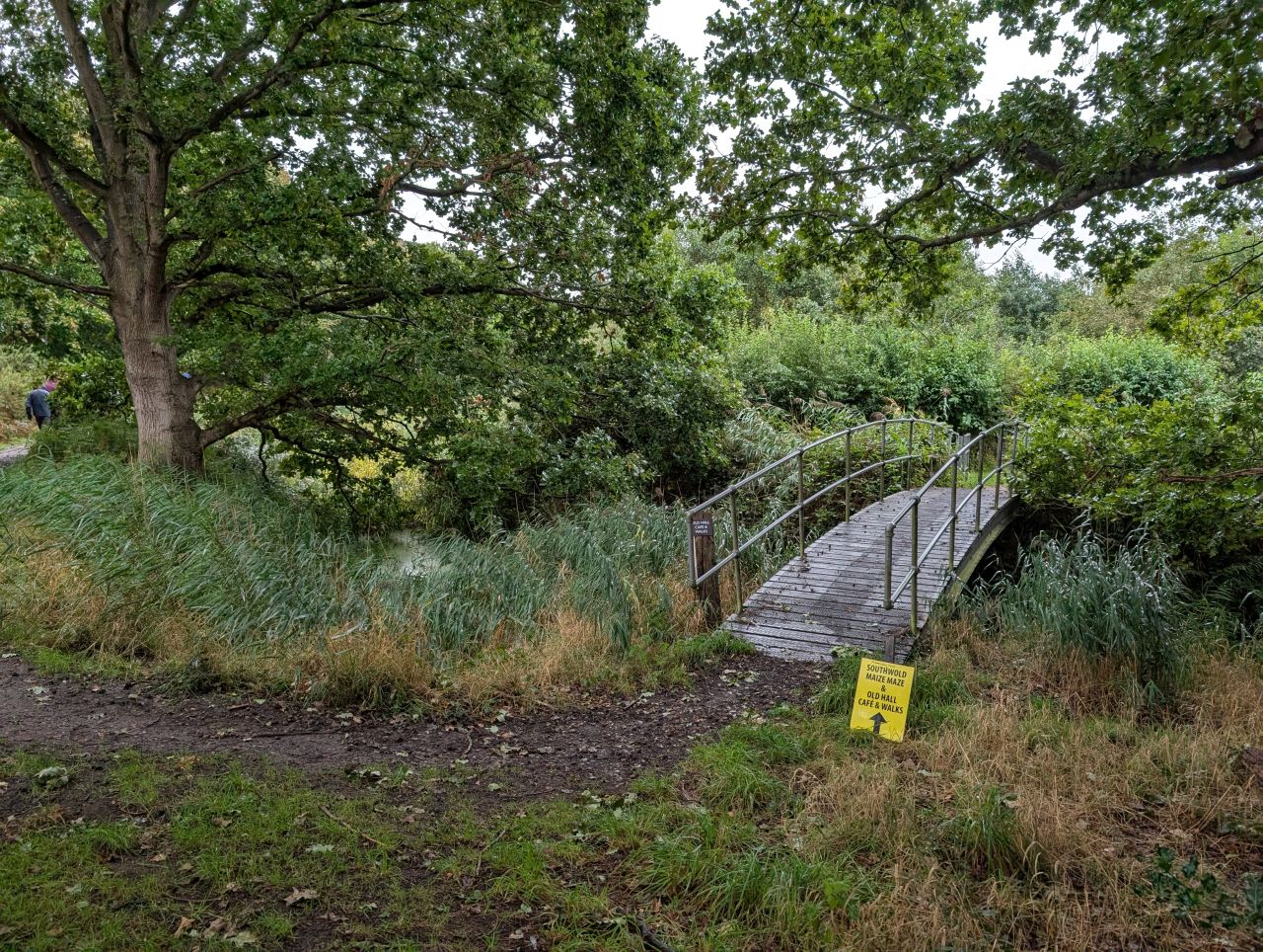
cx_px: 632
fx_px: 877
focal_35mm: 24
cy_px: 476
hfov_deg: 71.5
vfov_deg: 56.9
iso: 81
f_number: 1.68
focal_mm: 6.9
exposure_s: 1/100
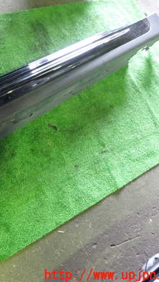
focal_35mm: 41
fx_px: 307
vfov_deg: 49.4
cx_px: -3
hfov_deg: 27.3
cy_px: 141
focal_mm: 5.05
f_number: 2.2
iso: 800
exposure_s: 1/25
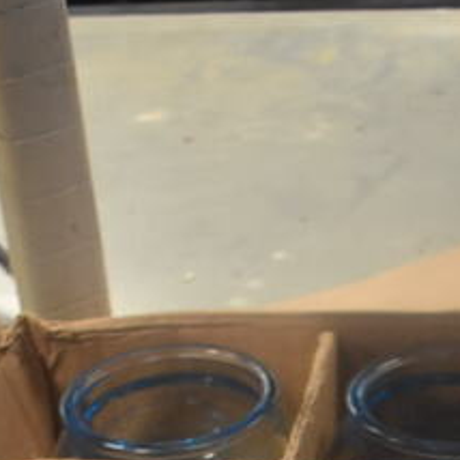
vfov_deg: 13.7
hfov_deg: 15.7
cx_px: 439
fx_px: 1639
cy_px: 904
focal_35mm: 109
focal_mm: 20
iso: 2500
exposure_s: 1/125
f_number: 3.8
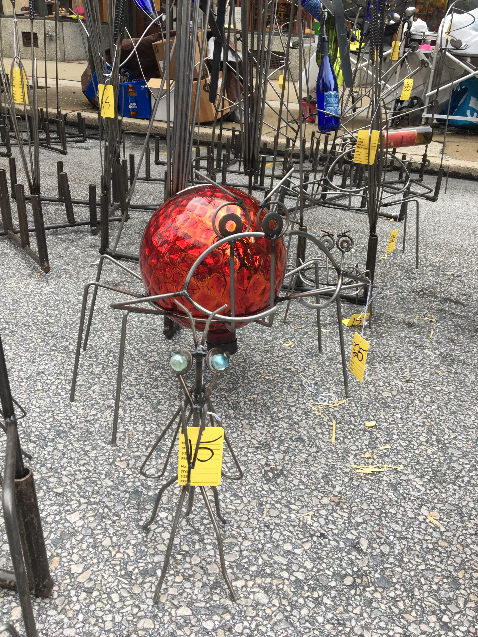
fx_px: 534
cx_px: 239
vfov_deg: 61.7
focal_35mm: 29
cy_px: 318
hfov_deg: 48.2
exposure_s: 1/60
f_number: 2.2
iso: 25
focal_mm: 4.15
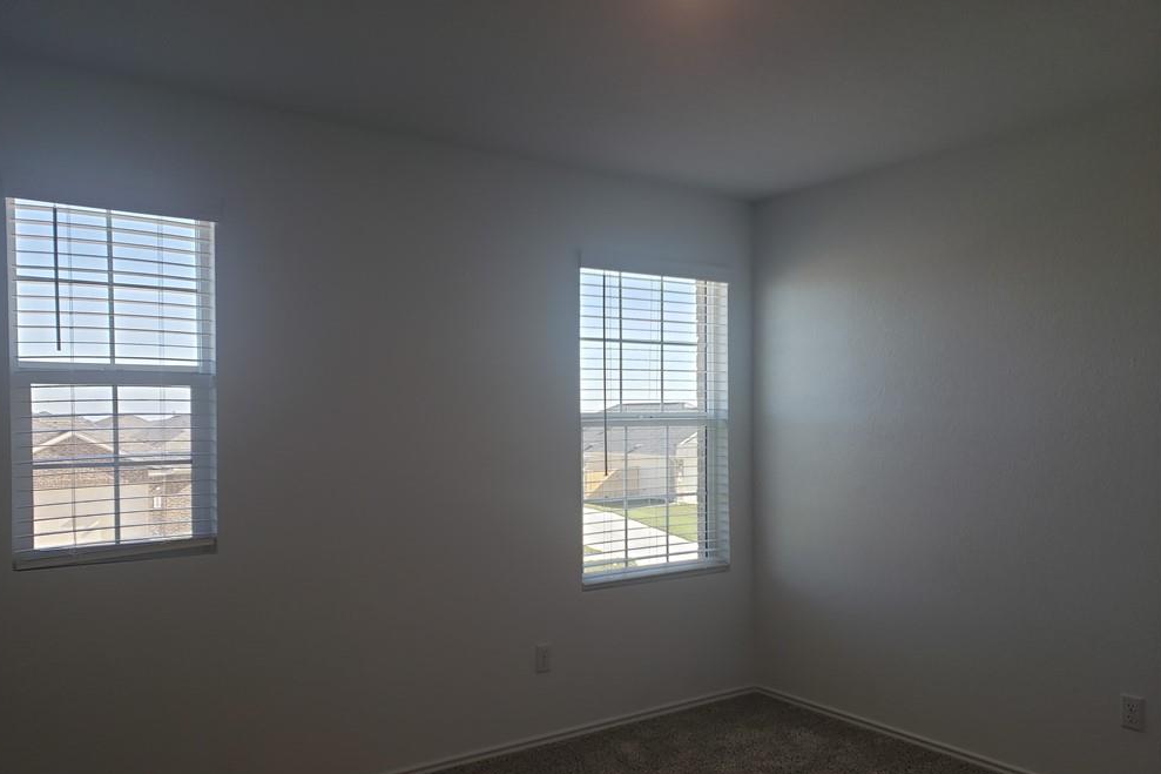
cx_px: 566
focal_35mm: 28
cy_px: 432
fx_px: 903
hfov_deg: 65.5
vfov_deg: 46.3
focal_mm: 4.3
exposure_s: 1/120
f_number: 2.4
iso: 50
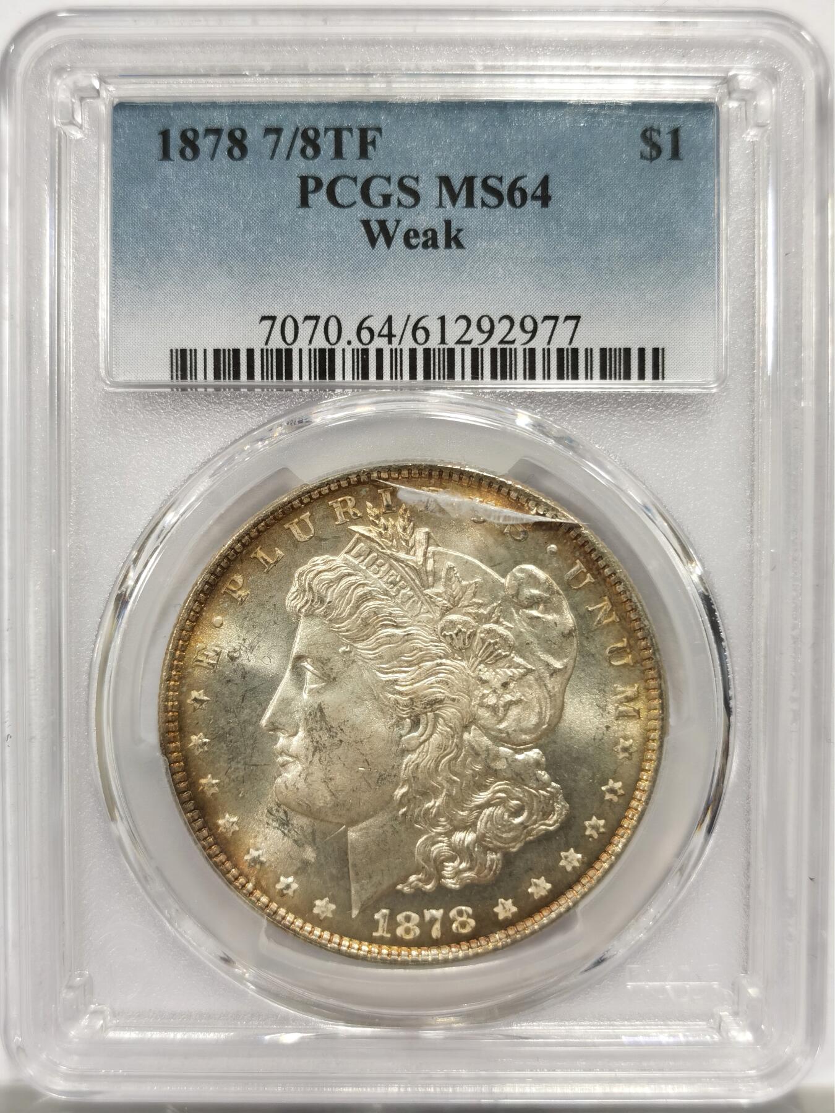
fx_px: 1737
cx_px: 418
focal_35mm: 54
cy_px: 556
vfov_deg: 35.5
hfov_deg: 27.0
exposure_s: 1/100
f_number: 16
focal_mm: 5.56
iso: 100
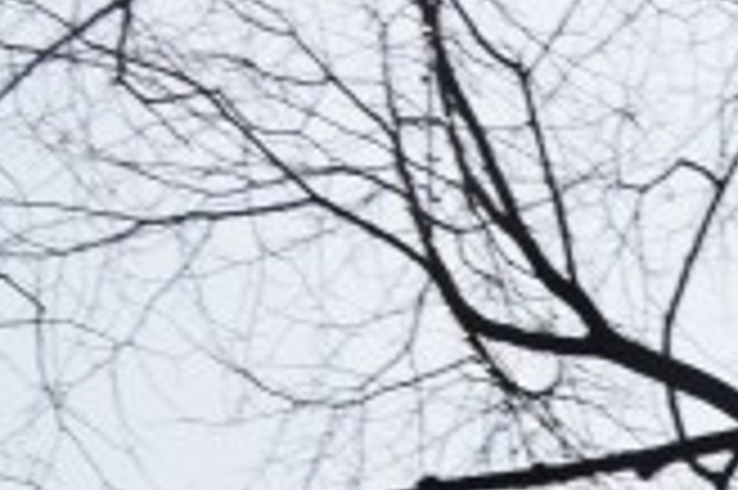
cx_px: 1400
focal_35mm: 169
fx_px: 3461
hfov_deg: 11.2
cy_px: 1443
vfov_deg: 7.2
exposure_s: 1/60
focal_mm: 18
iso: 500
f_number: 4
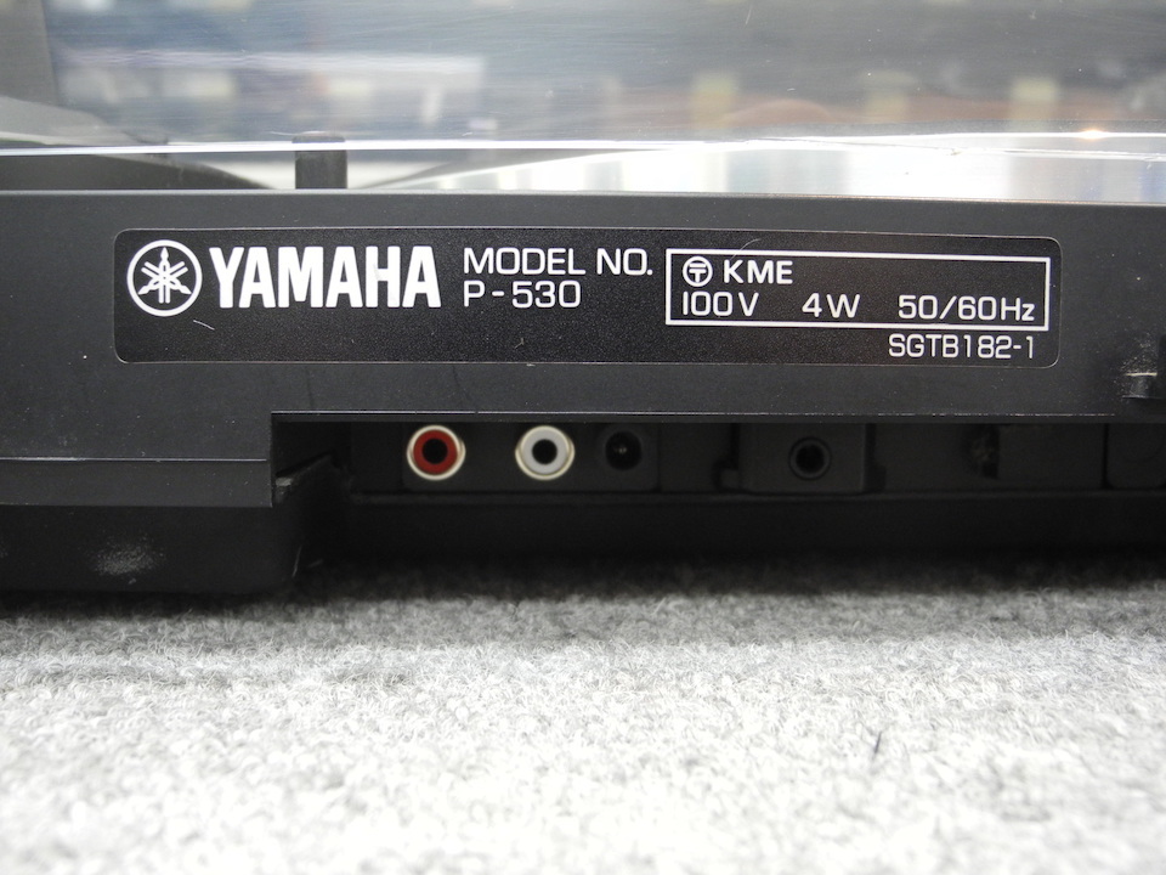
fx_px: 1011
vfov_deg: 46.8
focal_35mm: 30
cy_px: 438
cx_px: 583
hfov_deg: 60.0
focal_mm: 6.4
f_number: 2.8
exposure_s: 1/20.4
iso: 400
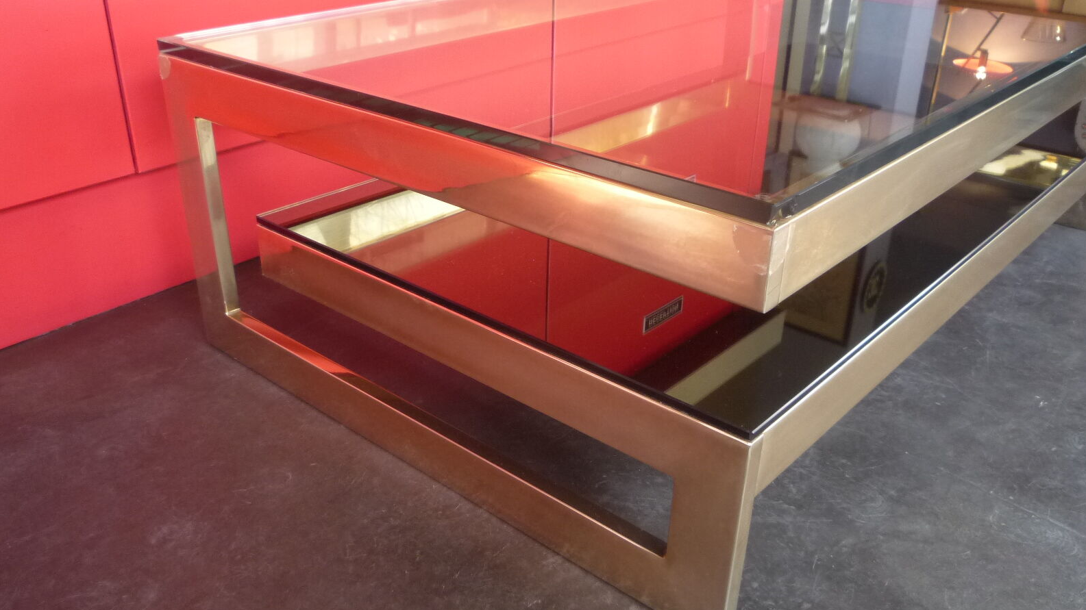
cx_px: 547
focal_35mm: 33
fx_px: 950
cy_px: 323
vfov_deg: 35.6
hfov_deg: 59.5
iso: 250
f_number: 3.3
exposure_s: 1/30
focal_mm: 5.2
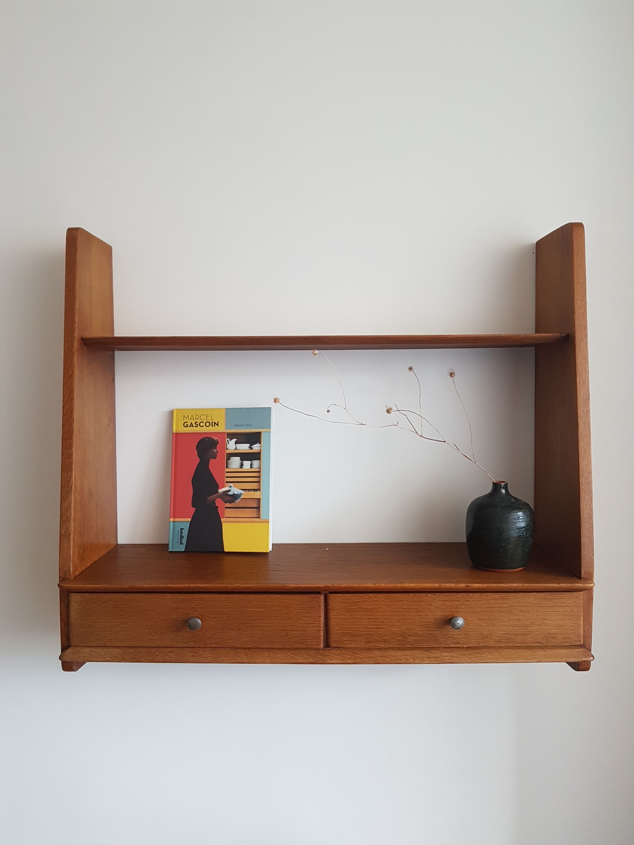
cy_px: 422
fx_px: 635
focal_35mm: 26
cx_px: 317
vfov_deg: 67.3
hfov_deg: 53.1
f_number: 1.7
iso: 80
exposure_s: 1/50
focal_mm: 4.2
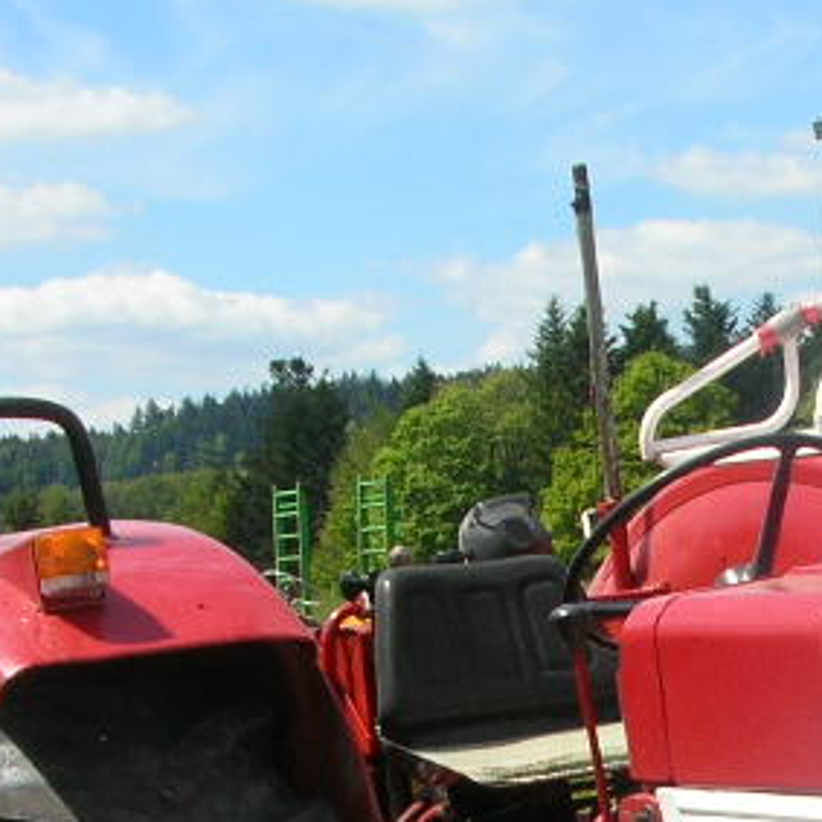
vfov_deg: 15.0
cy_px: 973
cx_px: 970
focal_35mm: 112
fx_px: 3009
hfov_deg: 15.1
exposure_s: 1/275
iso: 50
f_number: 5.6
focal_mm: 5.8
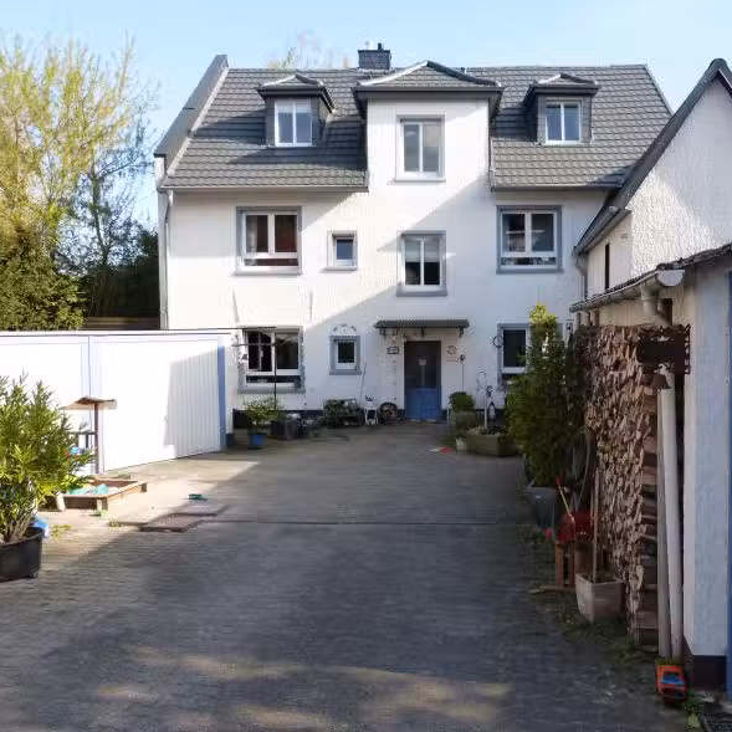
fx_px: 718
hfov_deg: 53.5
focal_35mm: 30
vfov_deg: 54.0
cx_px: 456
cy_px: 360
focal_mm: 4.5
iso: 160
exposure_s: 1/250
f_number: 4
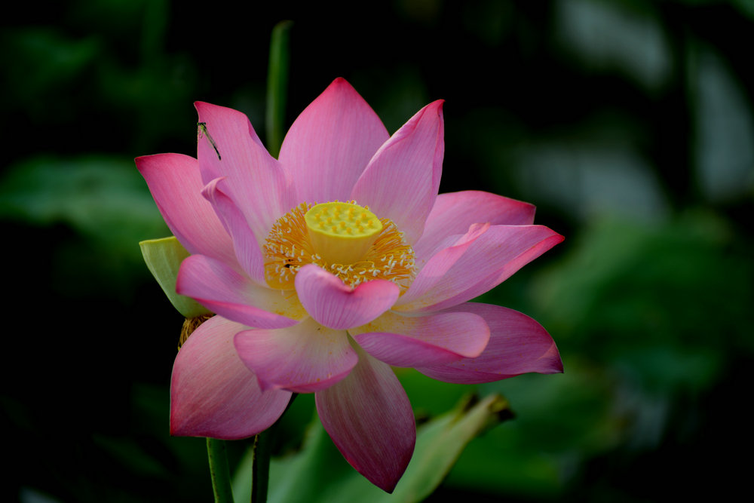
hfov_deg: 9.8
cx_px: 377
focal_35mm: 210
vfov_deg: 6.5
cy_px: 252
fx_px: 4399
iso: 100
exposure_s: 1/320
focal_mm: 210
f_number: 5.3
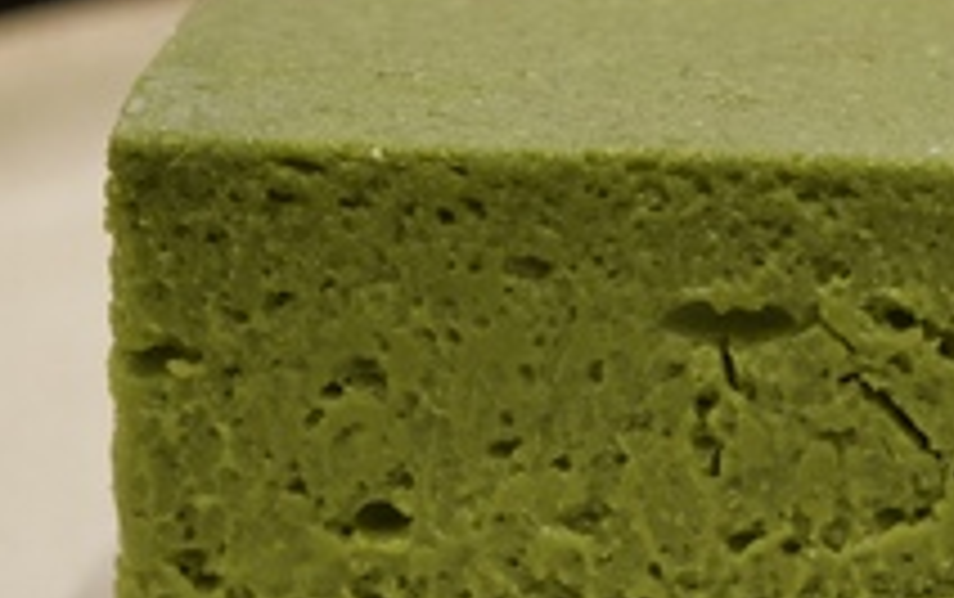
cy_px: 330
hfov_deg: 13.2
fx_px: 4060
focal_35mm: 156
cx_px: 1022
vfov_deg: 8.4
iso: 1250
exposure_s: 1/40
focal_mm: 26
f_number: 3.2
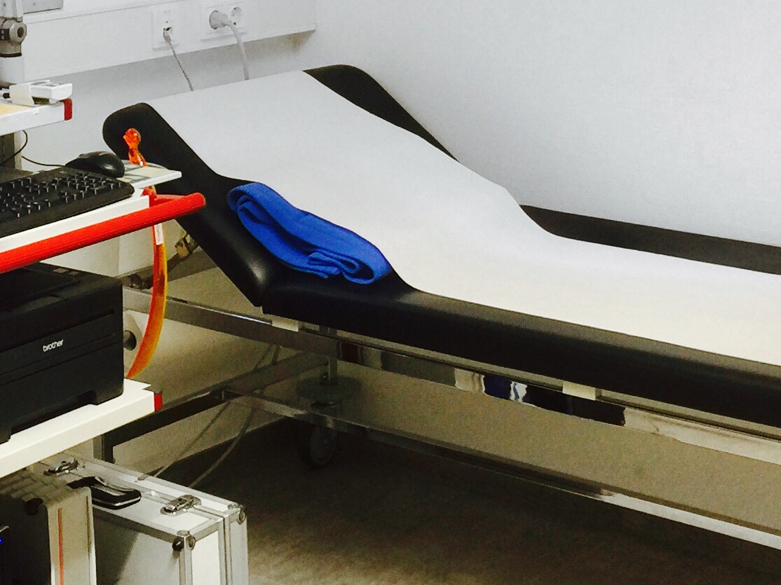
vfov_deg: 17.1
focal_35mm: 85
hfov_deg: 22.9
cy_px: 39
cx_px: 224
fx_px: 1917
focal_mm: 4.15
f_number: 2.2
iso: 40
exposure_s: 1/17
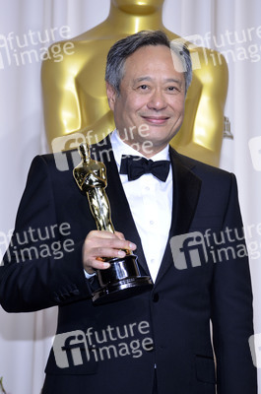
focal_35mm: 180
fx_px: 1966
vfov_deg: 11.4
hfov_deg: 7.6
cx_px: 130
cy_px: 197
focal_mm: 120
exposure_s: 1/250
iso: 500
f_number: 6.3
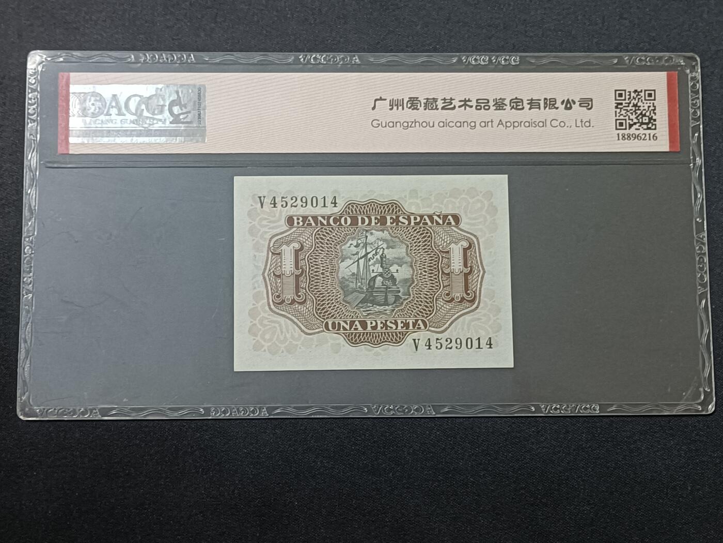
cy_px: 272
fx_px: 1023
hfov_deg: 38.9
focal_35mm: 49
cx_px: 362
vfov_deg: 29.7
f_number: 1.8
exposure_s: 1/30
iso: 1151
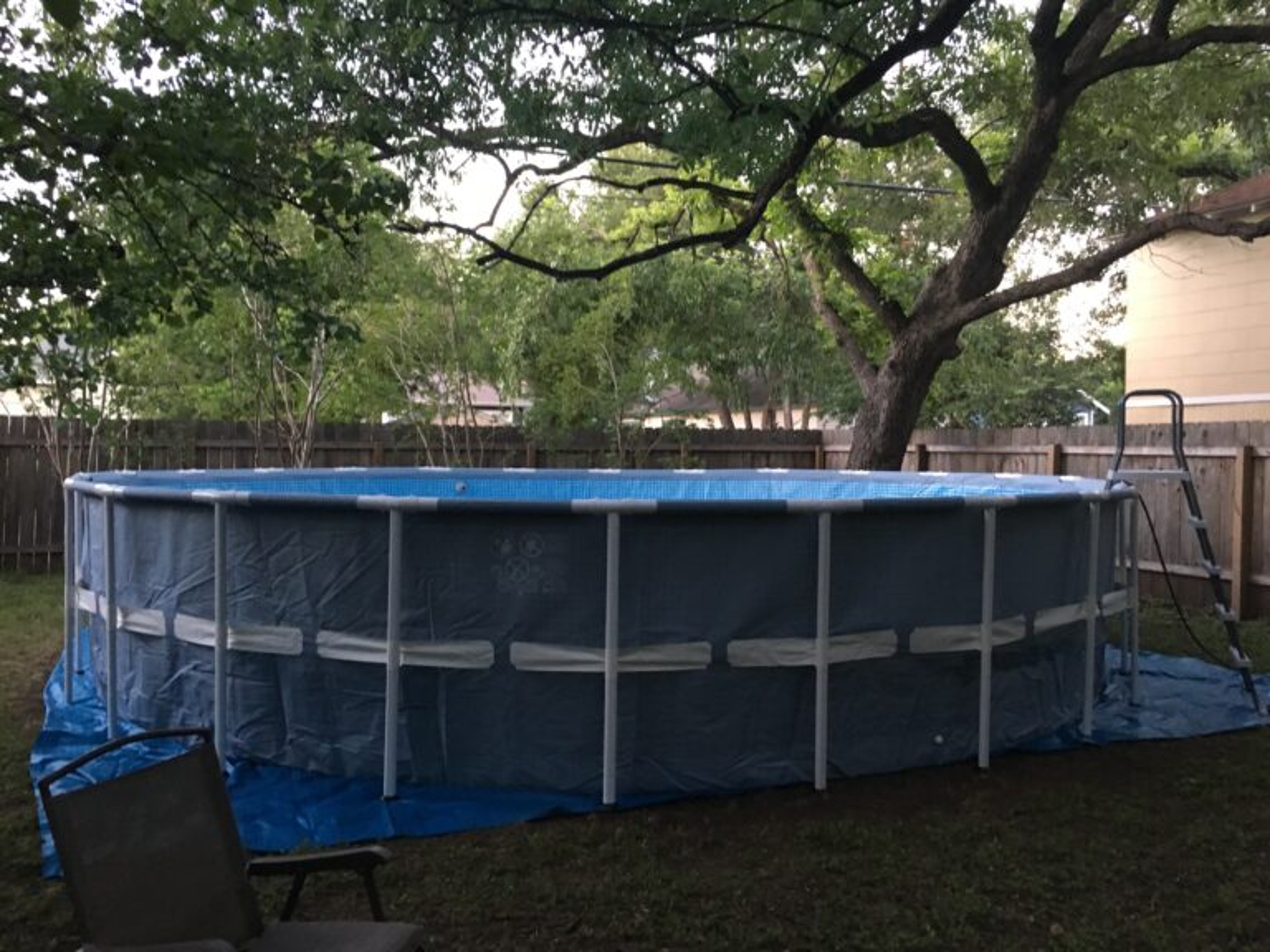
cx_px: 635
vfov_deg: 48.2
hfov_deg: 61.7
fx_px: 1064
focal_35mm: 29
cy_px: 476
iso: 200
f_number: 2.2
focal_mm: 4.15
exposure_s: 1/24
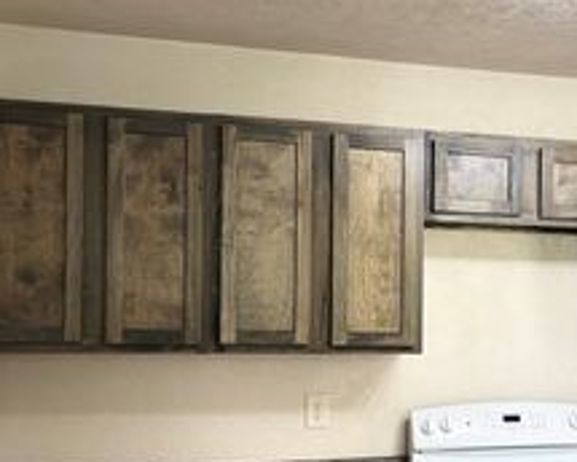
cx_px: 496
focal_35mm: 59
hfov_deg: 30.8
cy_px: 329
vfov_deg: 25.6
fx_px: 1008
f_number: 1.6
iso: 125
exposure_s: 1/60
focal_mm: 5.96
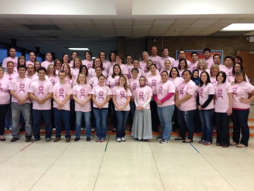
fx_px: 279
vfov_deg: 37.7
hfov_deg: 48.9
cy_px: 95
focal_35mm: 38
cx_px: 118
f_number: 2.4
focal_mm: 4.12
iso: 64
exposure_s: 1/20
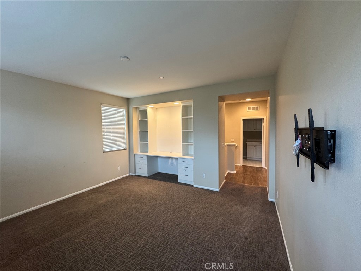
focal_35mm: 14
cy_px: 136
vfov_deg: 85.7
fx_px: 146
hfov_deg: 102.1
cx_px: 180
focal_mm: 2.22
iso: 200
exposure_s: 1/60
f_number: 2.2
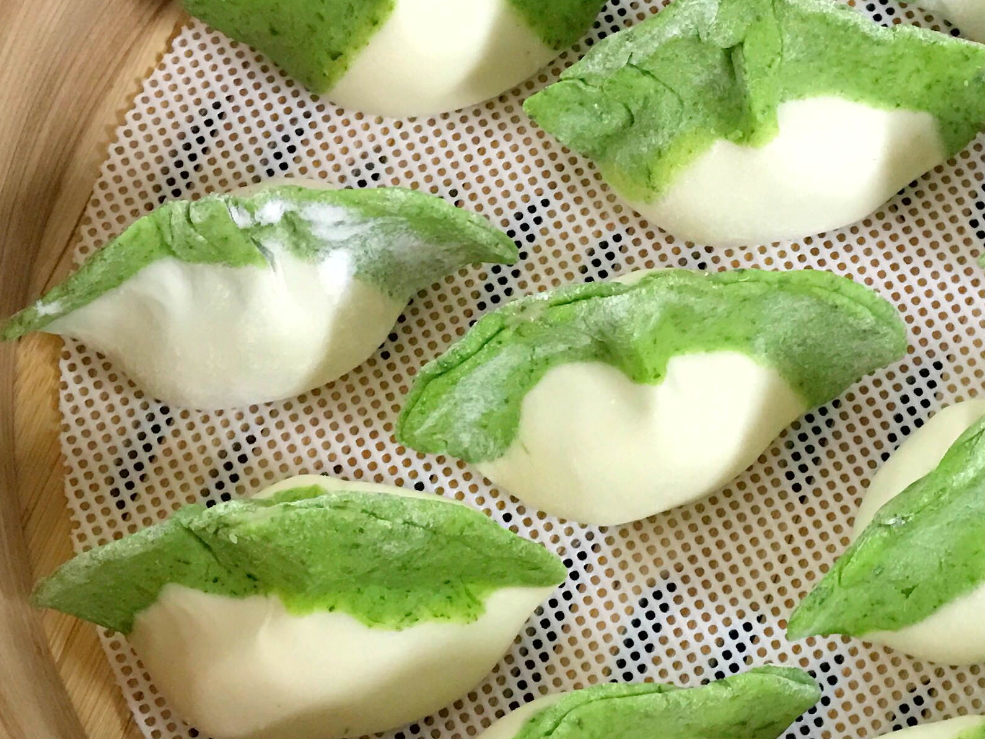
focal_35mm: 71
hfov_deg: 27.1
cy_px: 398
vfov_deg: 20.7
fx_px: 2021
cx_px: 699
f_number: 1.8
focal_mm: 3.99
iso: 100
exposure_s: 1/9
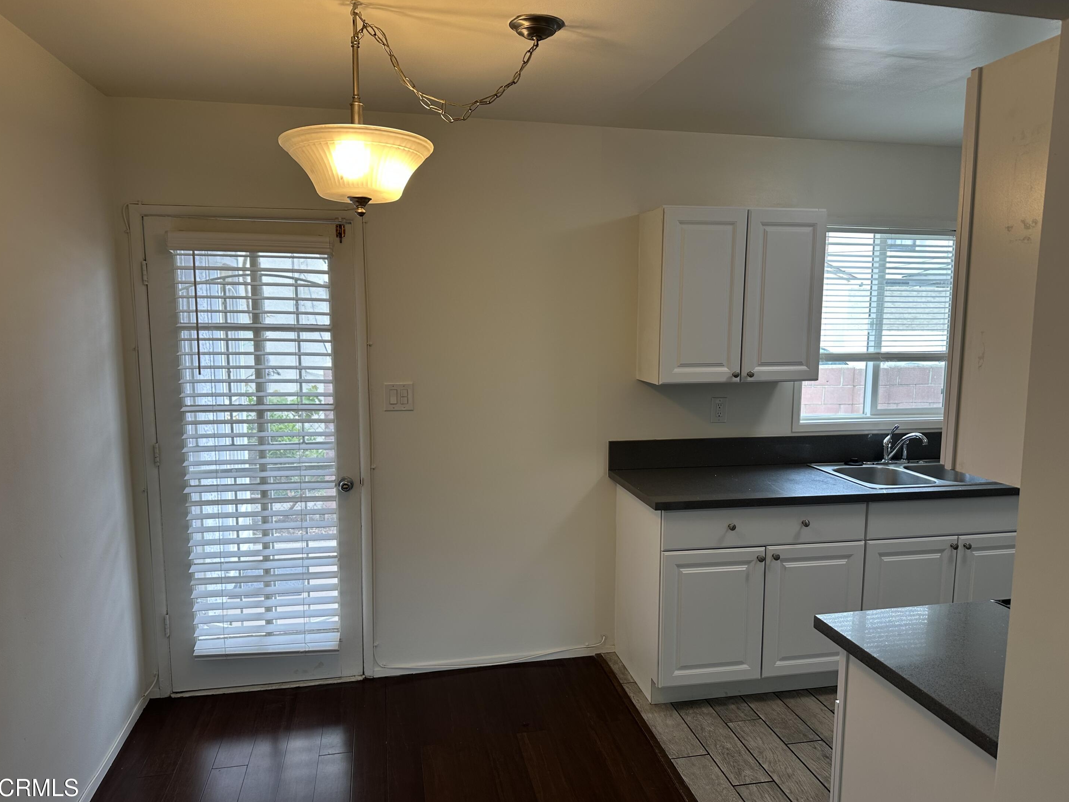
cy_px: 408
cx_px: 552
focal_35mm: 25
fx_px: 772
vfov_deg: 54.9
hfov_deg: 69.4
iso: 64
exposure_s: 1/120
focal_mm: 6.86
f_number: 1.78
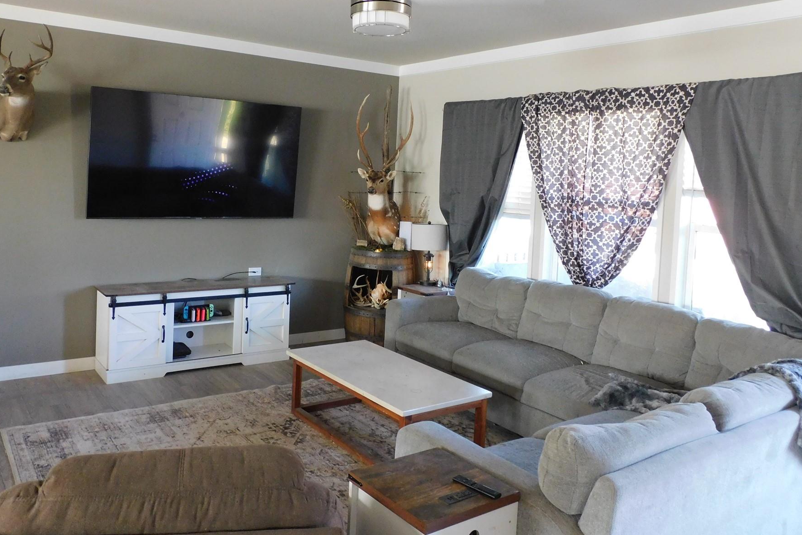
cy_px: 201
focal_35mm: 29
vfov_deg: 44.6
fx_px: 646
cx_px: 369
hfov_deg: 63.6
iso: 400
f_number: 3.3
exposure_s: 1/25
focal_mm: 4.3
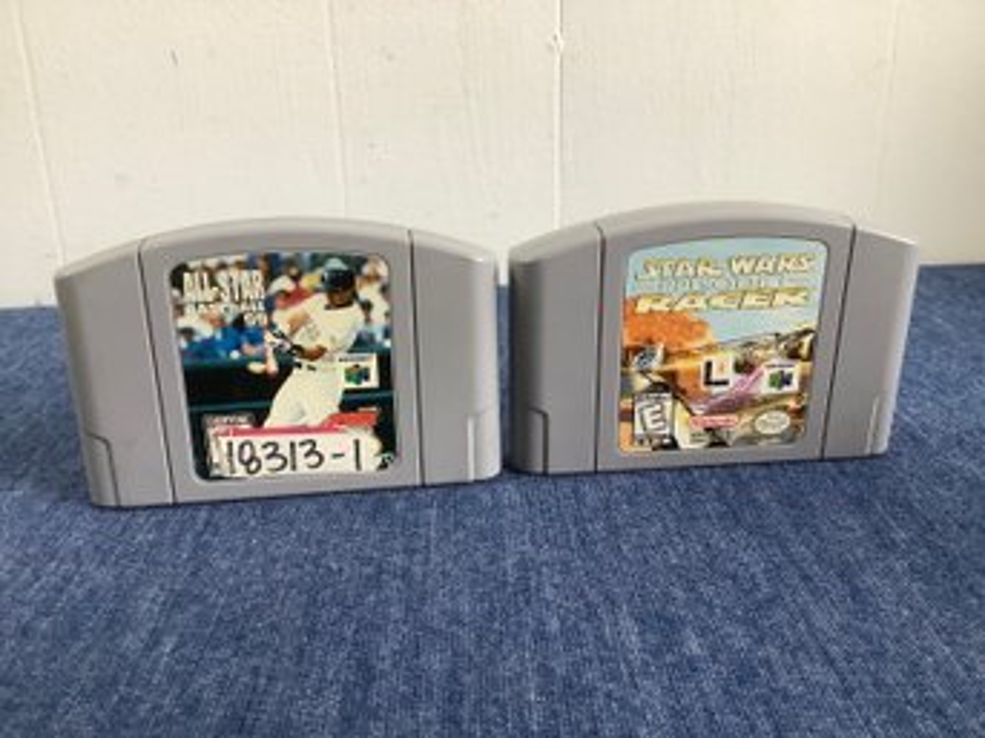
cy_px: 369
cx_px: 492
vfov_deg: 45.4
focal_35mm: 31
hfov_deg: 58.4
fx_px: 882
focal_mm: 3.3
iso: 100
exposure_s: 1/60
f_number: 2.4
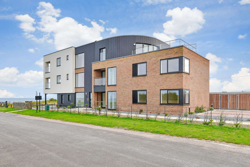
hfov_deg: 86.9
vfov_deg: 64.6
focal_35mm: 19
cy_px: 84
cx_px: 125
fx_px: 132
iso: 200
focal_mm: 13
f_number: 7.1
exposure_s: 1/400
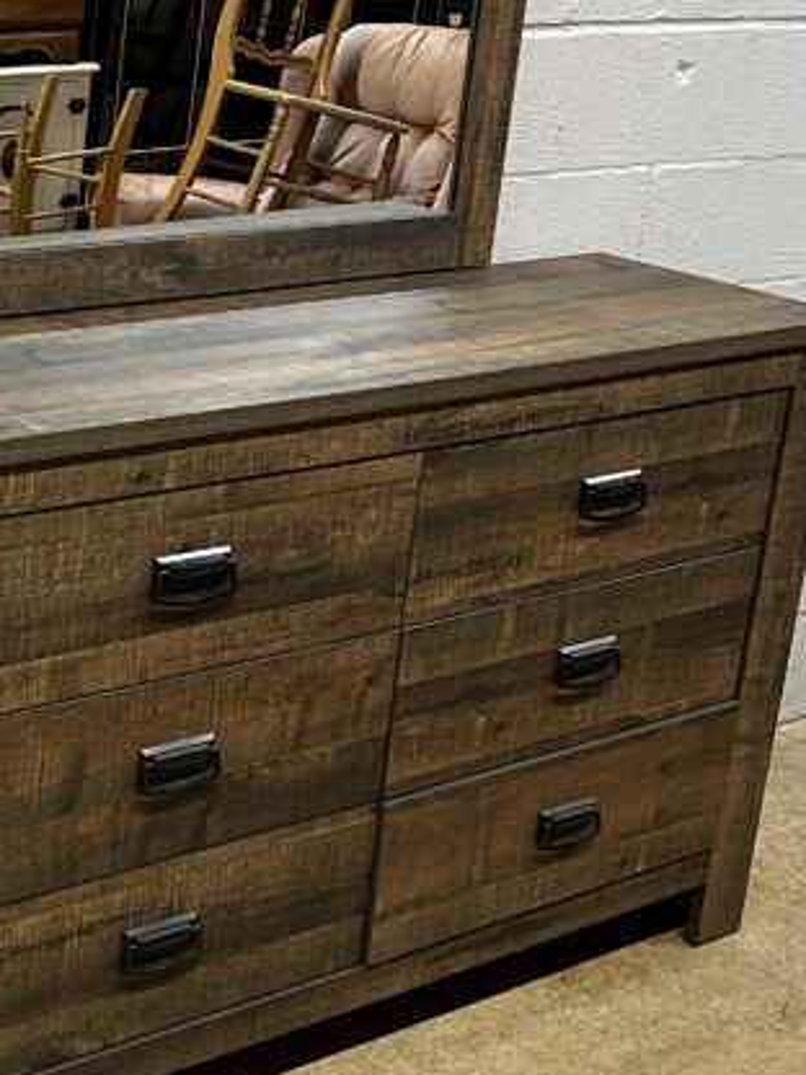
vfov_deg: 30.2
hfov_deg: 21.7
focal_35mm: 64
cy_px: 411
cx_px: -83
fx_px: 1987
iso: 125
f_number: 1.5
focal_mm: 5.7
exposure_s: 1/71
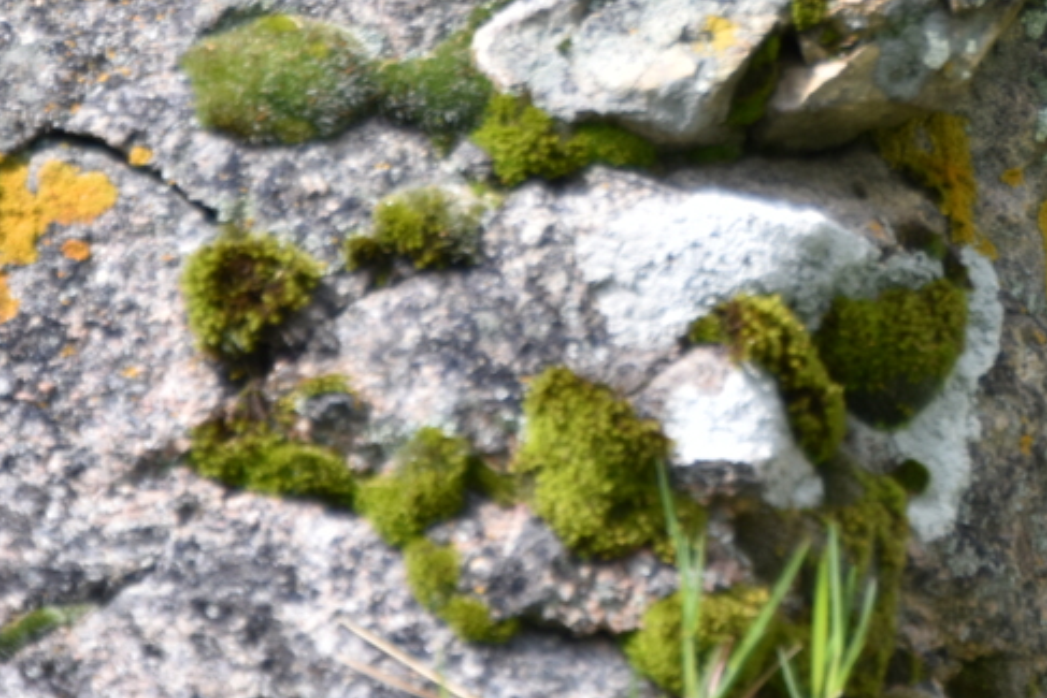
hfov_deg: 3.9
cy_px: -122
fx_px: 15301
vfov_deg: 2.6
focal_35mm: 526
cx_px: 1154
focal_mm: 200
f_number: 5.6
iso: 250
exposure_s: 1/400
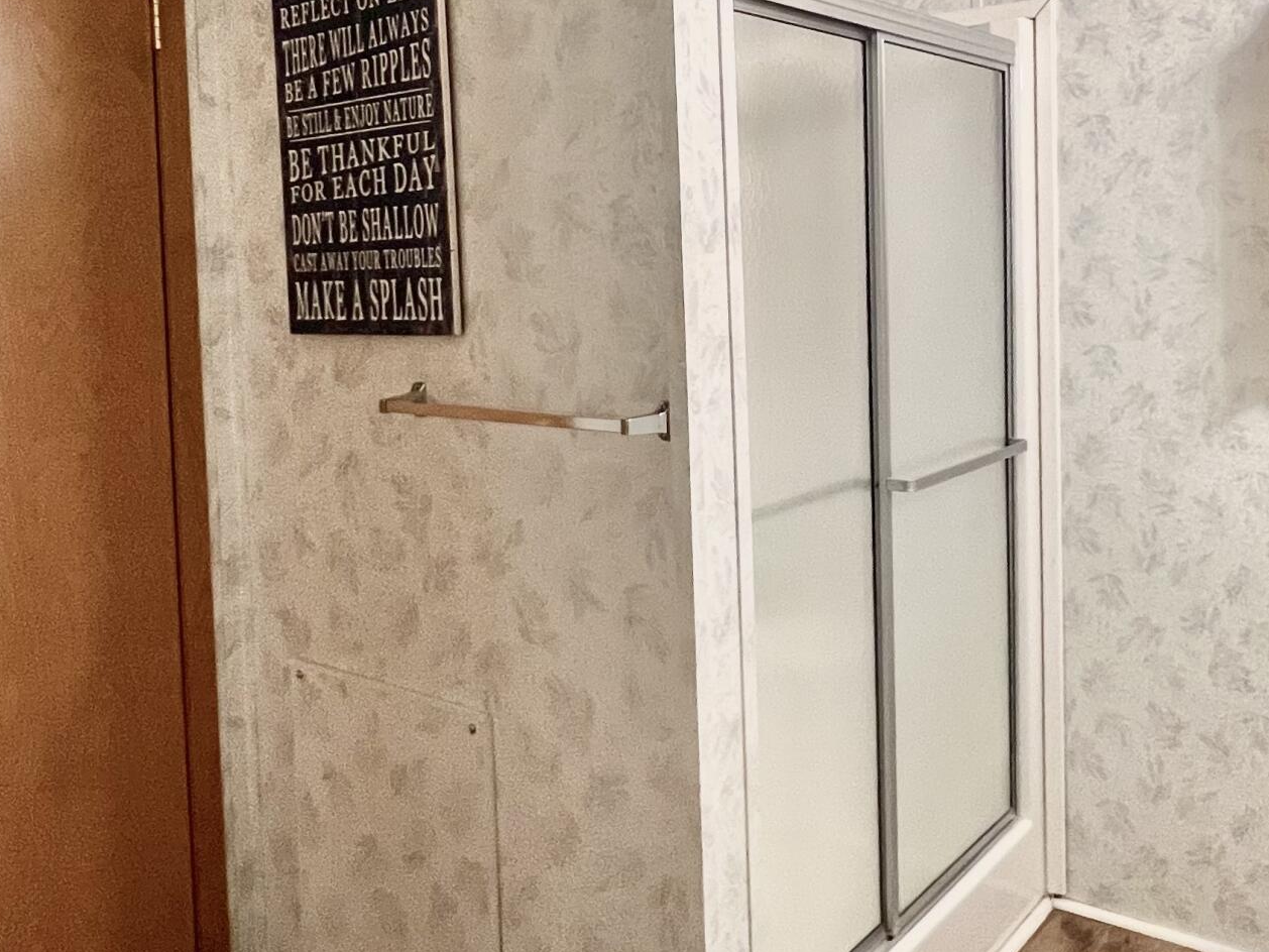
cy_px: 284
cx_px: 796
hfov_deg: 57.6
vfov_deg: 44.5
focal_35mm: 31
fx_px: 1137
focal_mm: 1.57
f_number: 1.8
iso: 320
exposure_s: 1/60
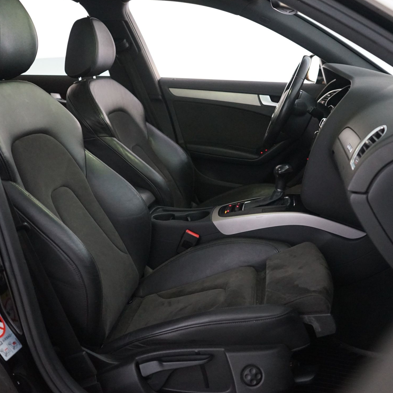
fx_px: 514
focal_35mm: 40
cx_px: 231
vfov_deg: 41.9
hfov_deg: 41.7
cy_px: 200
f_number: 3.5
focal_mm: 28
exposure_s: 1/15
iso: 4000
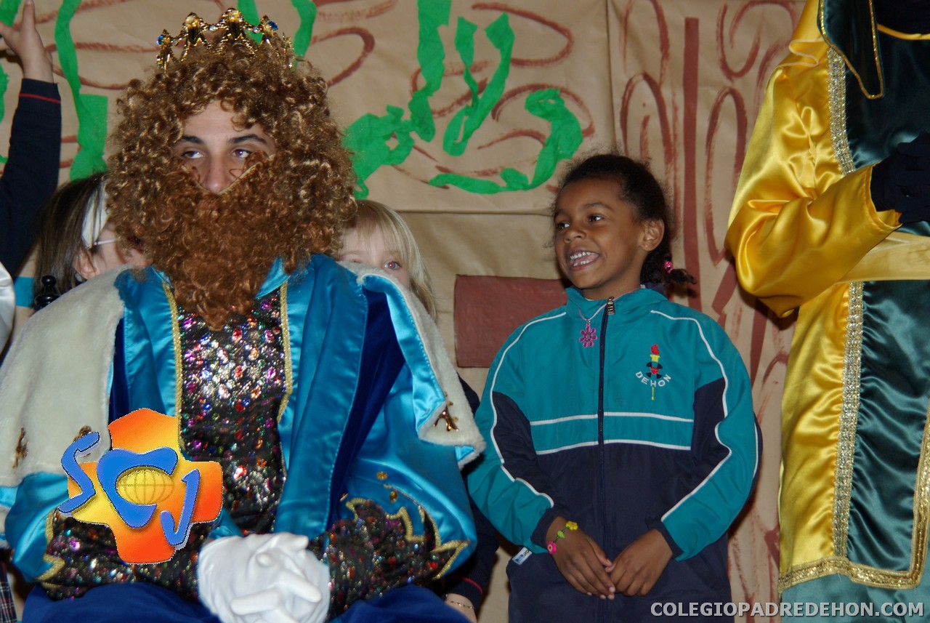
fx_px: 4578
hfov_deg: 11.6
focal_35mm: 177
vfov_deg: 7.8
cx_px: 465
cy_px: 312
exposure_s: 1/125
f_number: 5.6
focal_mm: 118
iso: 400
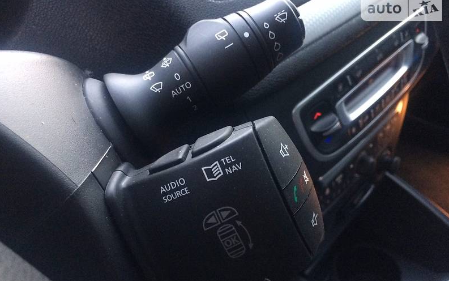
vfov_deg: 40.5
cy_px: 160
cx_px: 224
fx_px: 379
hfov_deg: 61.2
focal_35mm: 31
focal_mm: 4.2
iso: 250
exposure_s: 1/17
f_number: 2.2
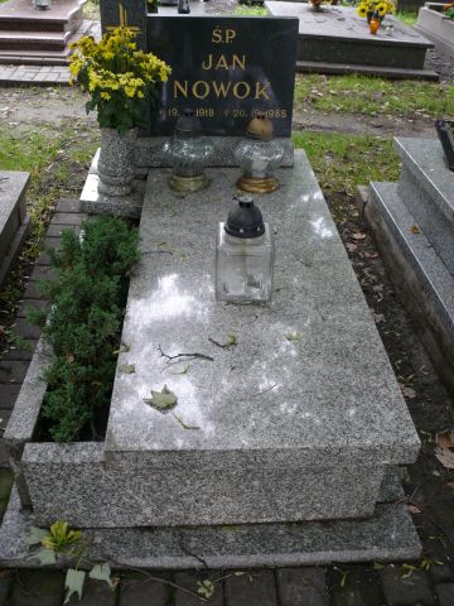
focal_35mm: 35
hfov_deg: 40.7
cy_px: 303
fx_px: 612
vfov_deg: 52.6
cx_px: 227
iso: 125
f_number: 2.8
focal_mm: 7.4
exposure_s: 1/30
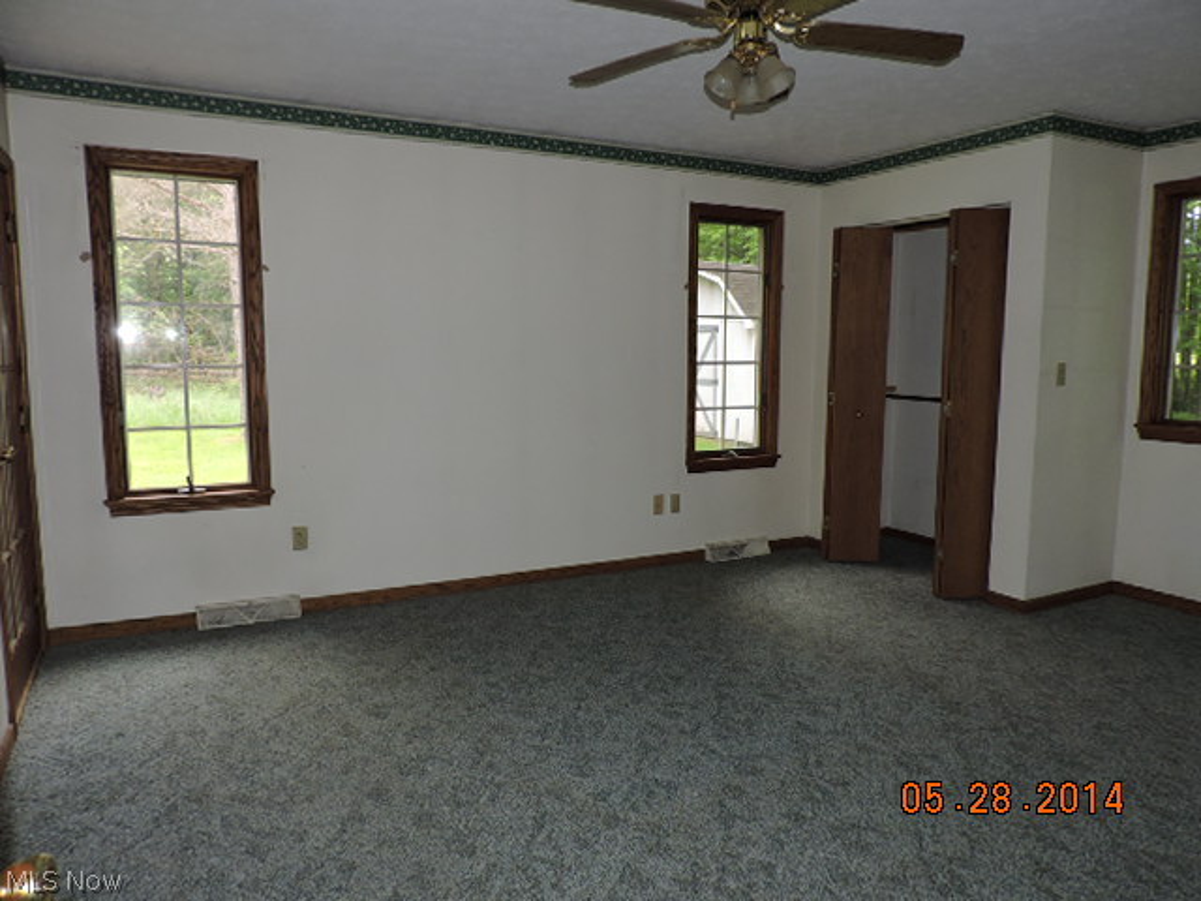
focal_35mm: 24
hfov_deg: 71.6
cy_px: 450
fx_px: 833
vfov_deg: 56.8
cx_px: 600
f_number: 3
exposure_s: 1/30
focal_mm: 4.3
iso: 200
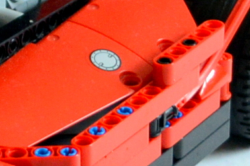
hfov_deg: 8.5
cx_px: -77
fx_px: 1658
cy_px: 52
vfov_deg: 5.7
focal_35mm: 239
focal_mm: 20
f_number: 4
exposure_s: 1/60
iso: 640
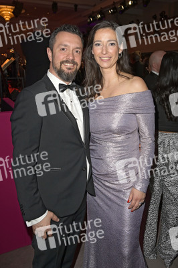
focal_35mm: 31
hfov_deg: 42.3
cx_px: 89
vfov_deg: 60.3
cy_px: 134
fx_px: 230
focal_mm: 31
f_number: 5
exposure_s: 1/250
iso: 1250
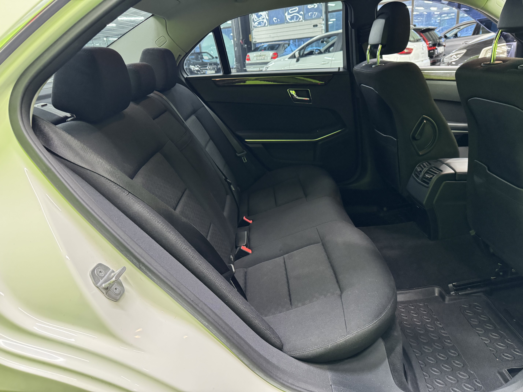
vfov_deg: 56.8
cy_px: 196
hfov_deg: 71.6
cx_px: 262
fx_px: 363
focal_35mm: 24
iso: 800
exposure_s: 1/50
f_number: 1.78
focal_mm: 6.76
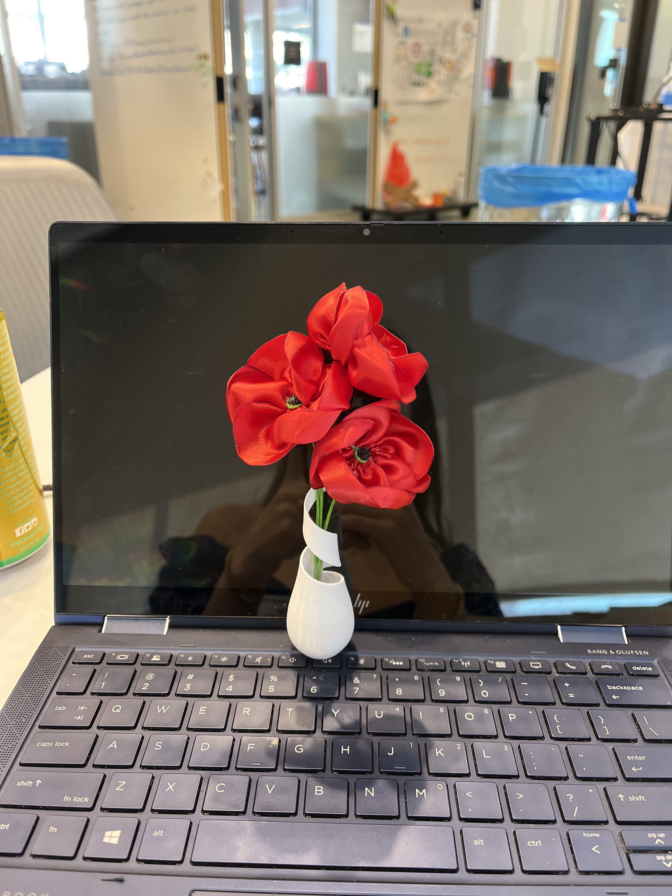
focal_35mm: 26
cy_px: 448
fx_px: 673
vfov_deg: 67.3
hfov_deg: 53.1
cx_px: 336
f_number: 1.6
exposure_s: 1/60
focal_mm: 5.1
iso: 200
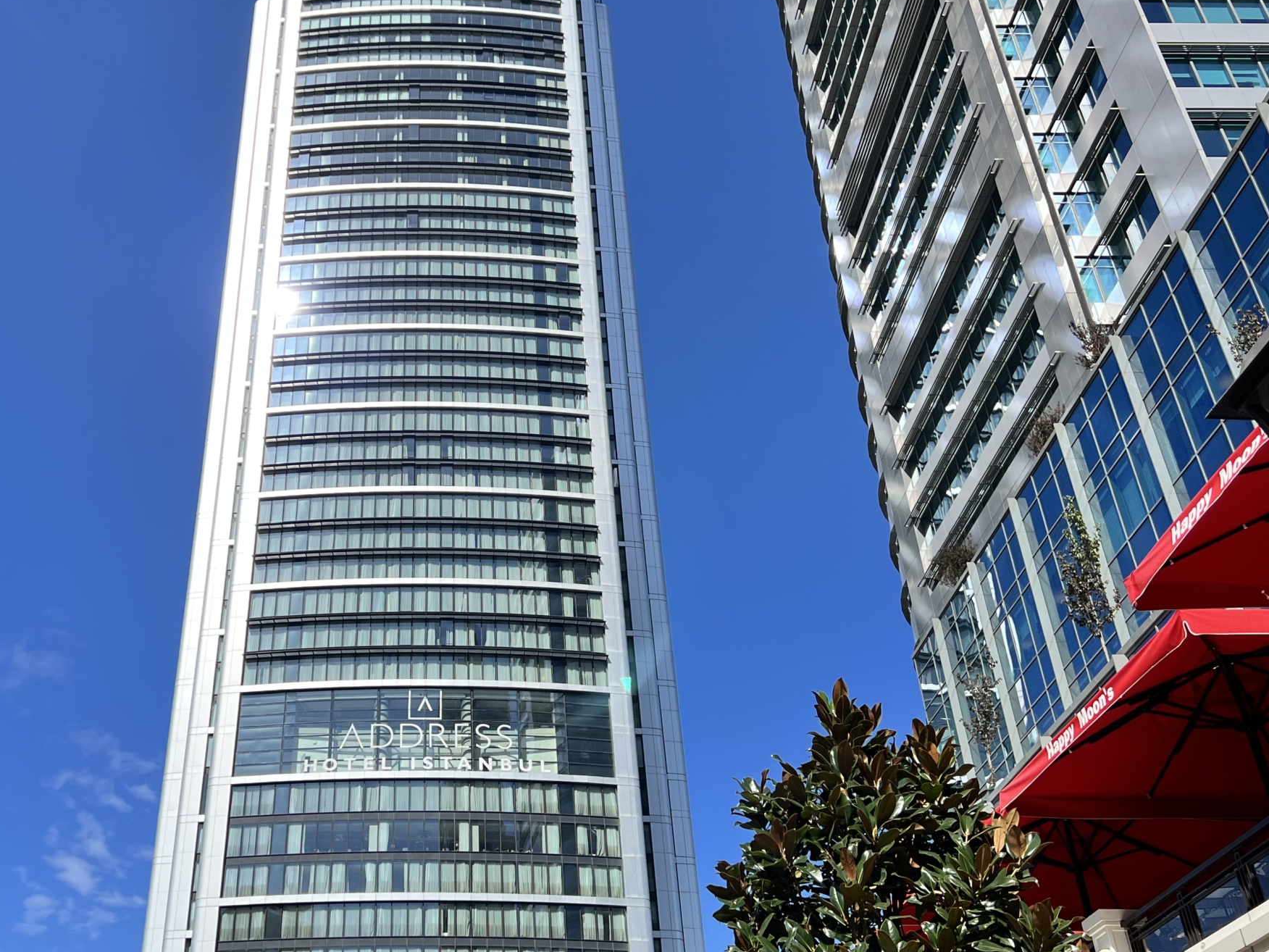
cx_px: 458
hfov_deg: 48.4
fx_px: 1393
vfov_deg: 37.7
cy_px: 488
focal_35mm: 38
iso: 50
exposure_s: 1/5587
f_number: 1.5
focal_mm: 5.7
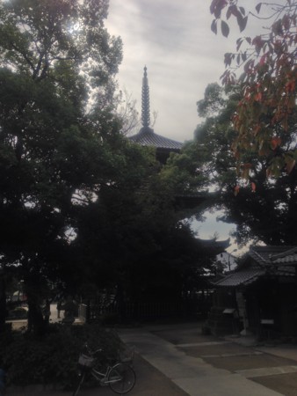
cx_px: 148
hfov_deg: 43.0
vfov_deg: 55.3
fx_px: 377
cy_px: 198
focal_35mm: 33
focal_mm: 4.12
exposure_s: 1/1642
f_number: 2.4
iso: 50
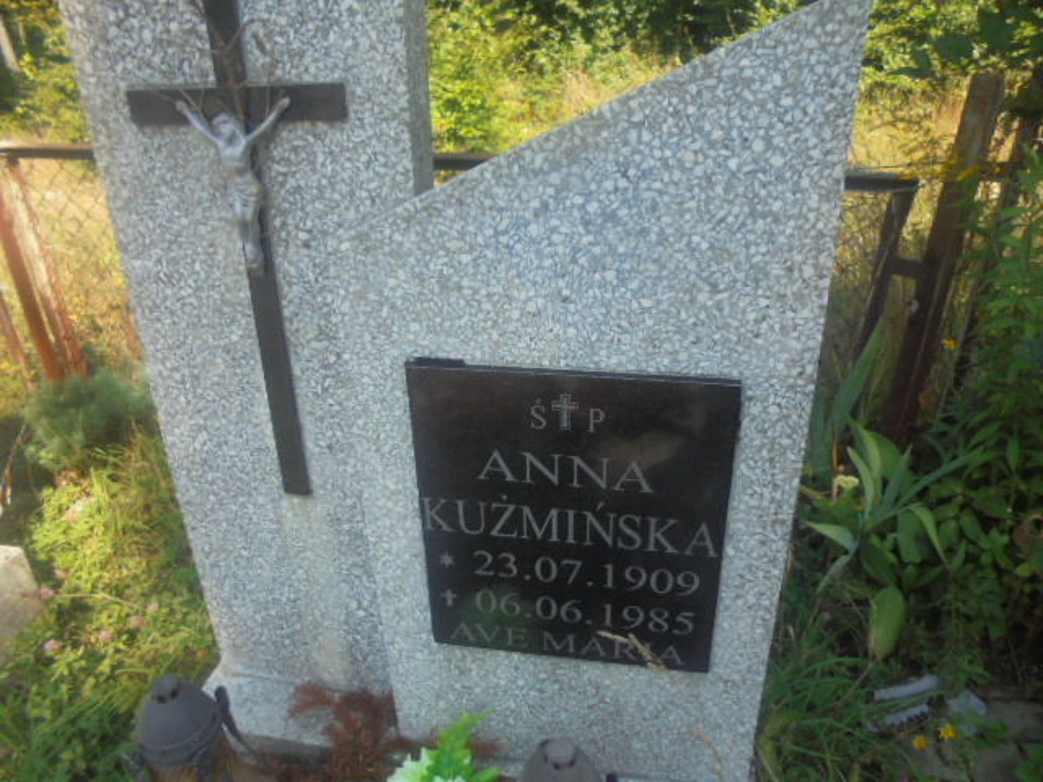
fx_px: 783
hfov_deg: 67.3
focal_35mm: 26
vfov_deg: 53.1
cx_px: 522
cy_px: 391
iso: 100
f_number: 3.5
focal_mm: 4.6
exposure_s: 1/320
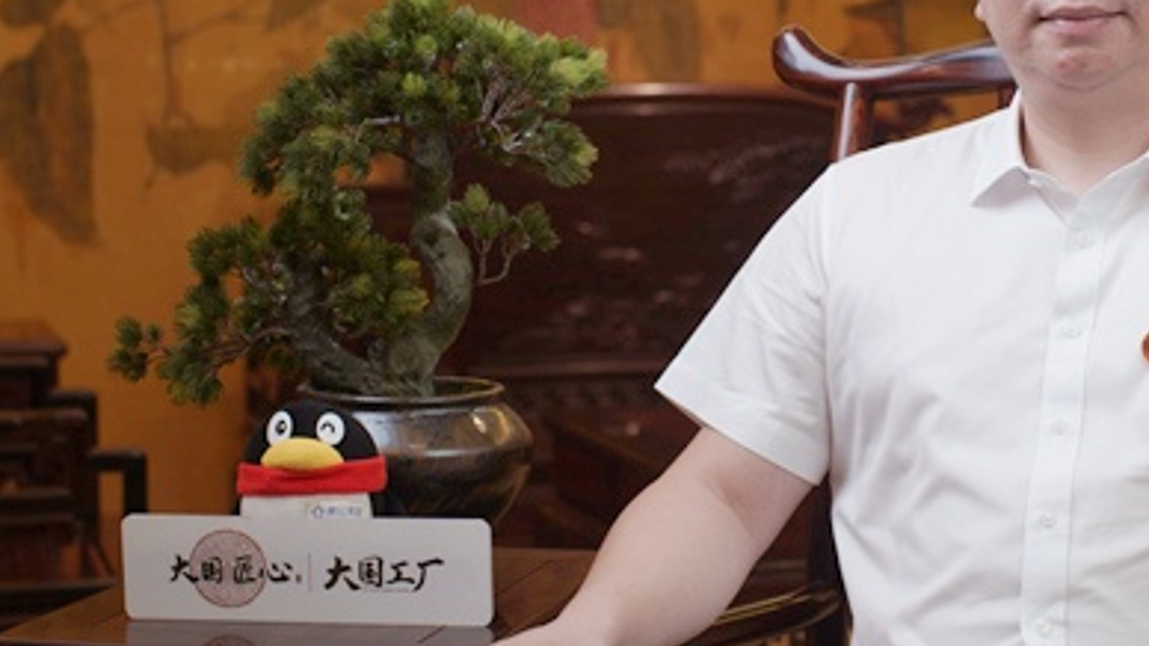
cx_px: 740
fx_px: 2467
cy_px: 178
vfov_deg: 14.9
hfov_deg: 26.1
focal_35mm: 81
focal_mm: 50
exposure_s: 1/50
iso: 125
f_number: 4
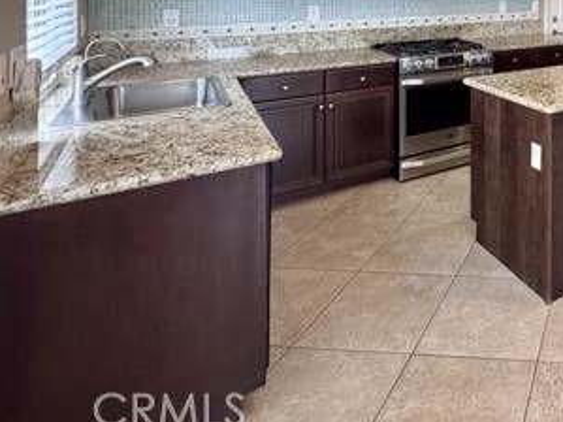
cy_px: -15
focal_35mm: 30
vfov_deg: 40.1
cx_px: 601
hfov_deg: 46.5
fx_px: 488
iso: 320
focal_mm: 2.22
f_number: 2.2
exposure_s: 1/120
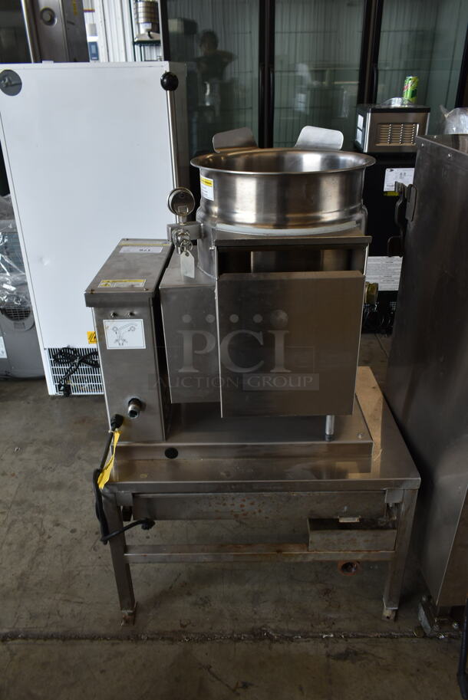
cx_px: 234
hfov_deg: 48.0
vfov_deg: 67.3
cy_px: 350
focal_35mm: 27
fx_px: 526
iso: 250
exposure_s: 1/60
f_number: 8
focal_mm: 18
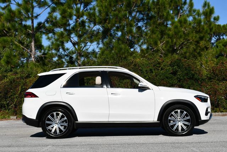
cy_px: 76
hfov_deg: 28.0
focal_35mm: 72
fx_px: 454
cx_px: 114
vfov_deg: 19.0
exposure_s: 1/400
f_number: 10
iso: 100
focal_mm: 36
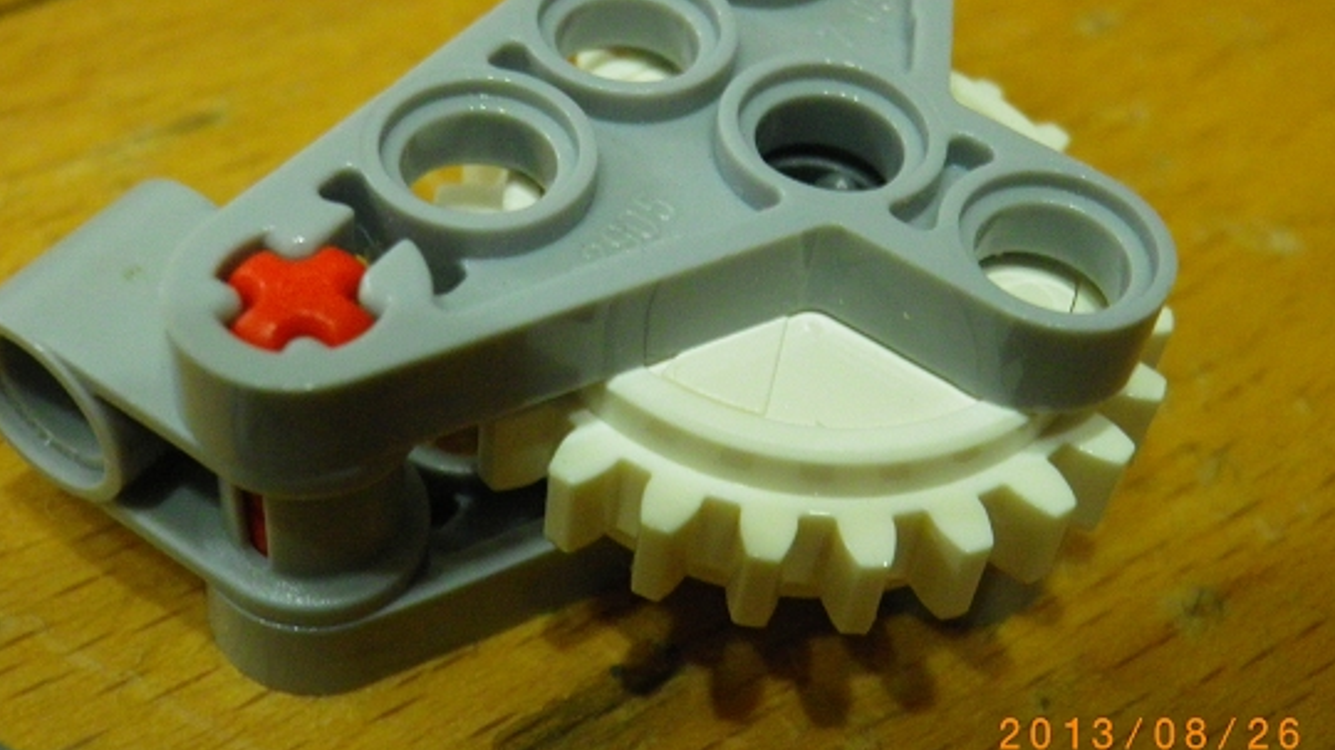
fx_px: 1876
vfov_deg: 22.6
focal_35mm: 53
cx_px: 661
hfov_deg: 39.2
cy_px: 280
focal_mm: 7.3
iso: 400
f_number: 3.9
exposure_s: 1/8
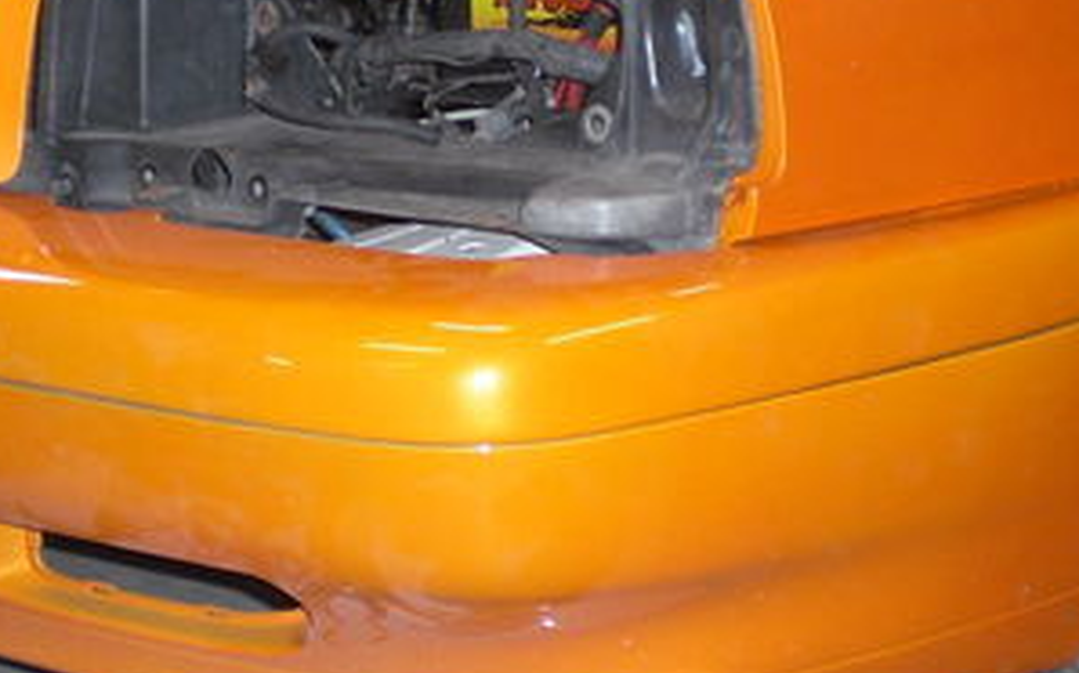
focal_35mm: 82
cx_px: 416
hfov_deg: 25.2
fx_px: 2410
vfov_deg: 15.9
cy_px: 322
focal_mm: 6.3
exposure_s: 1/60
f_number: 3.1
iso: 200
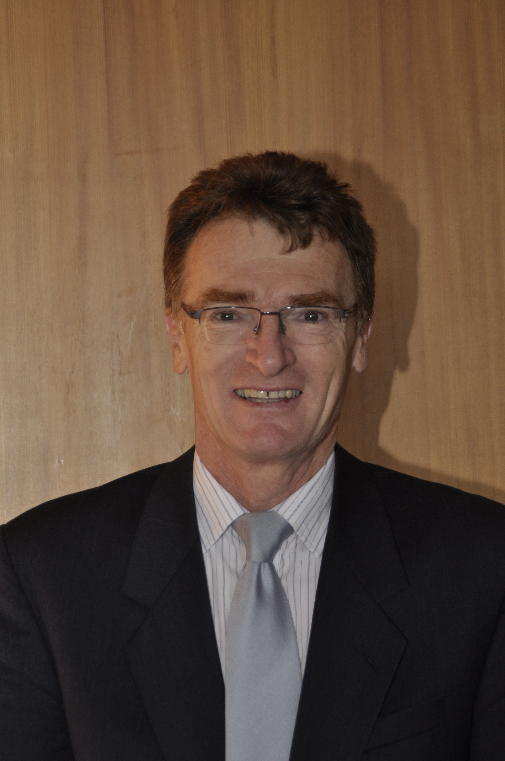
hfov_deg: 12.6
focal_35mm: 108
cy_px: 380
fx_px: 2278
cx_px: 252
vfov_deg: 18.9
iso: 400
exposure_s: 1/60
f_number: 5
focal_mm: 72
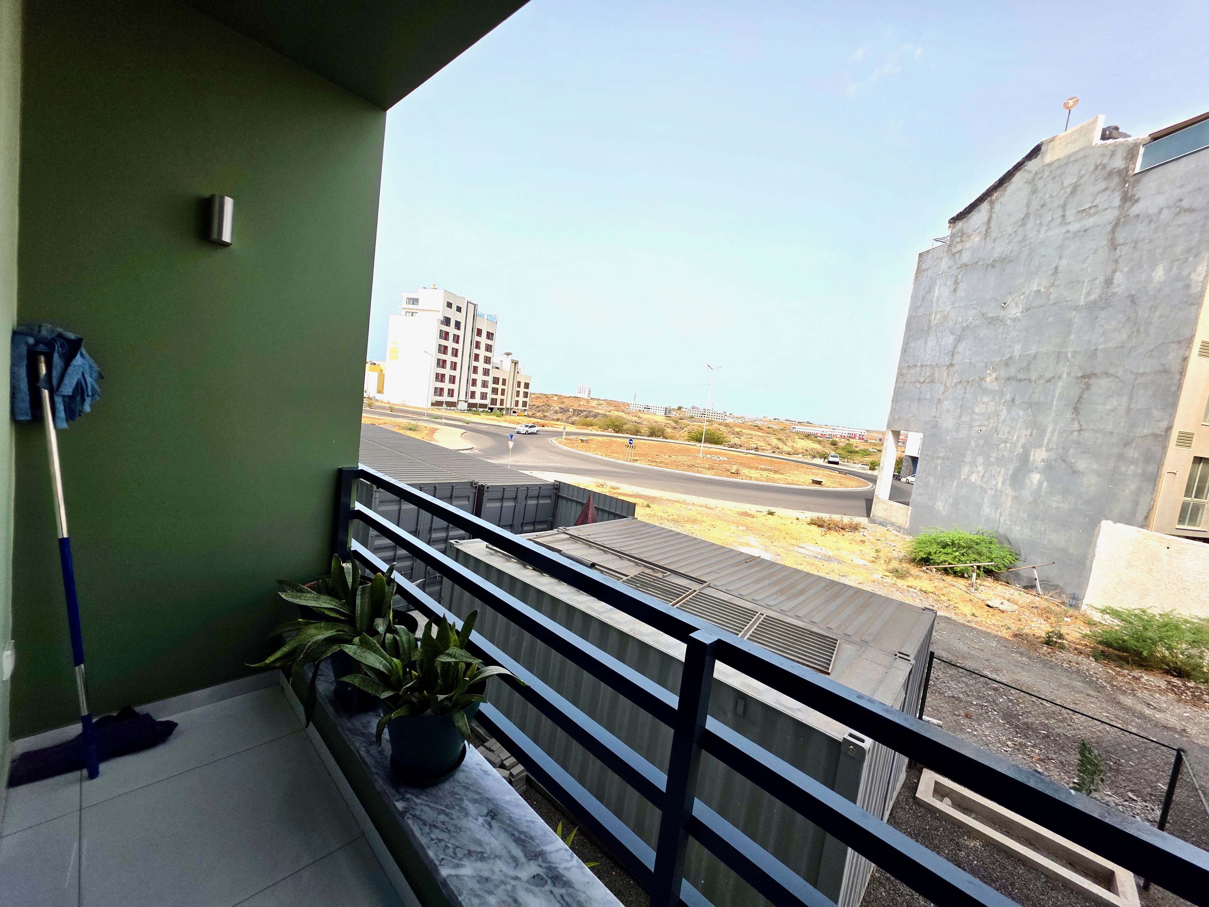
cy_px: 454
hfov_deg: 106.2
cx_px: 604
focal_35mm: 13
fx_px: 454
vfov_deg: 89.9
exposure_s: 1/2000
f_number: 1.9
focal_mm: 2.2
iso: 64
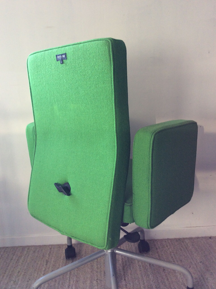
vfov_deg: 56.9
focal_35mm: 32
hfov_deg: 44.1
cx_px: 108
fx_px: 267
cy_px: 144
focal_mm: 3.3
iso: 64
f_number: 2.4
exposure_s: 1/25
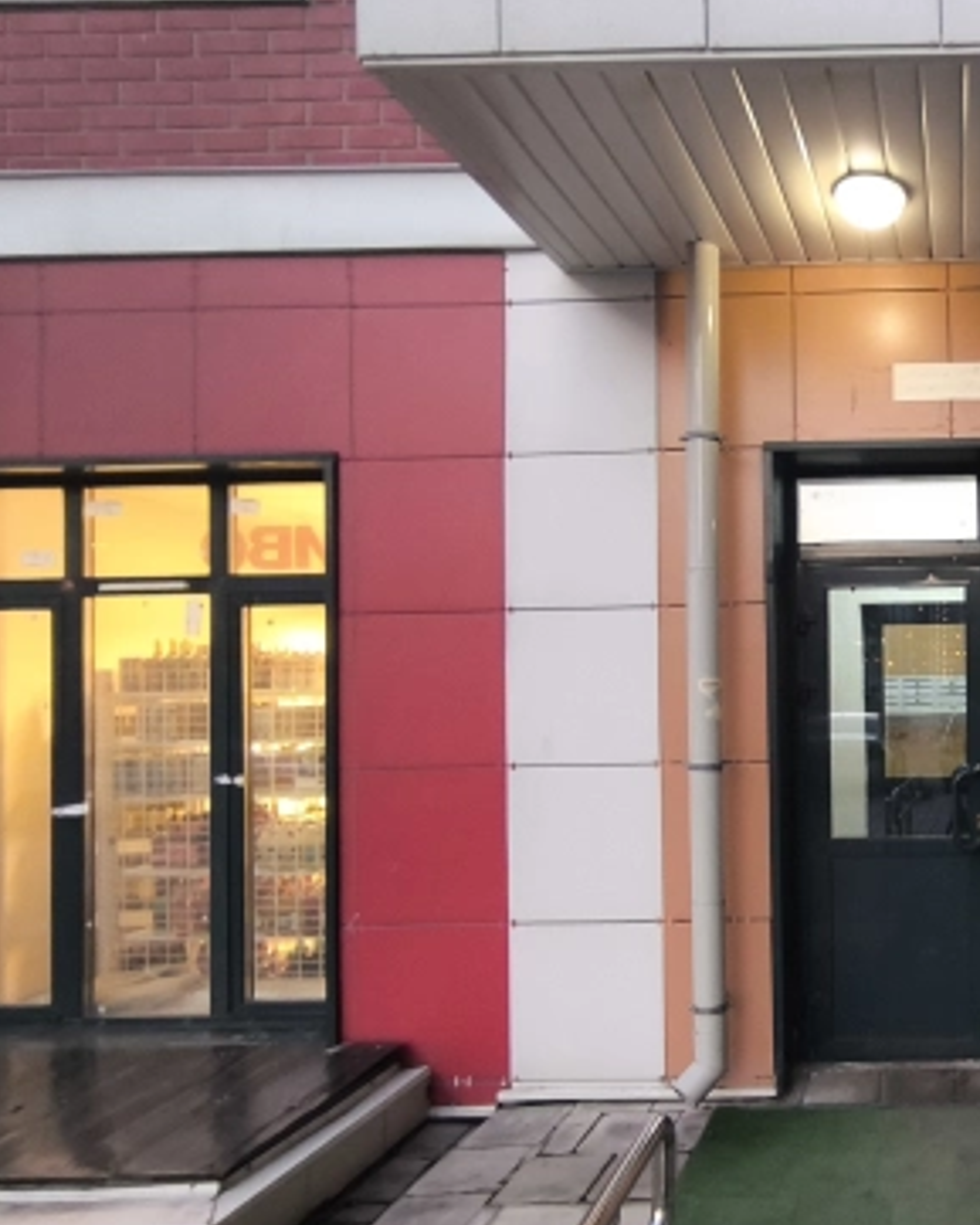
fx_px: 978
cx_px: 956
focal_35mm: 27
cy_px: 658
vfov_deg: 64.0
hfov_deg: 45.7
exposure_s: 1/33.3
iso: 500
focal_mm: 1.65
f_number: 2.2
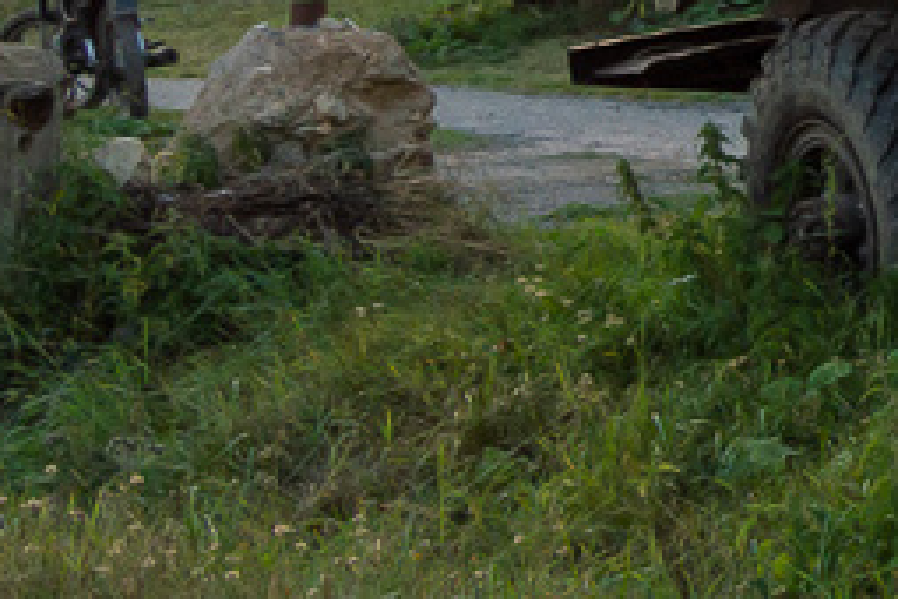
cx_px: 1807
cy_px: -493
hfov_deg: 12.7
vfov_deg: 9.3
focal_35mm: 141
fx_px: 3517
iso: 200
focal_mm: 20
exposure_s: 1/160
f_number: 7.1
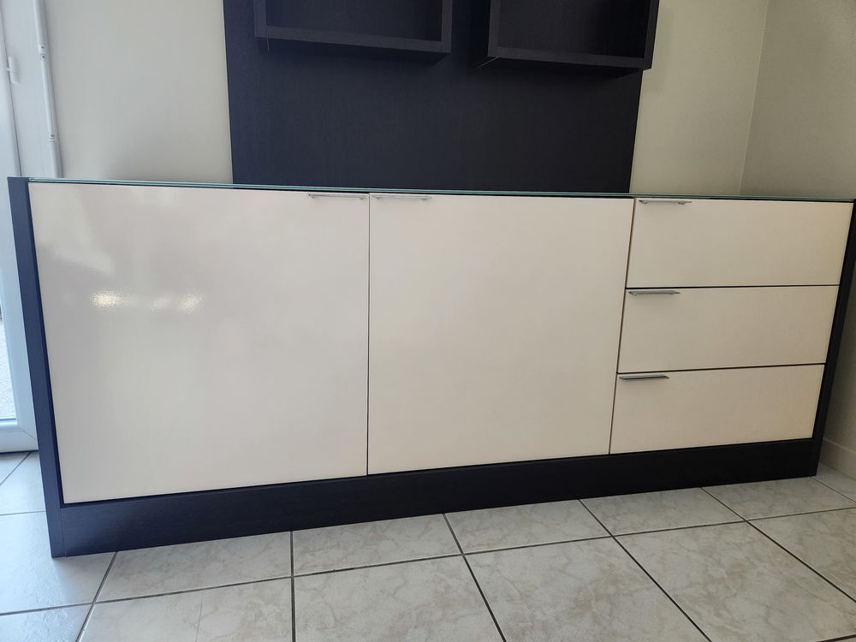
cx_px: 428
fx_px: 569
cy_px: 321
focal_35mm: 23
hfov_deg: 73.9
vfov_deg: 58.9
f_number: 1.8
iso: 400
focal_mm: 5.4
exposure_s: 1/120
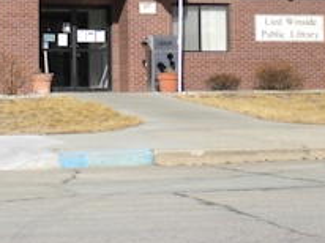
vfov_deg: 16.7
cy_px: -36
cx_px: -22
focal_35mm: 85
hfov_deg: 21.9
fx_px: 797
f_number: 4.6
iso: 80
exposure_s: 1/678
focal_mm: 6.3
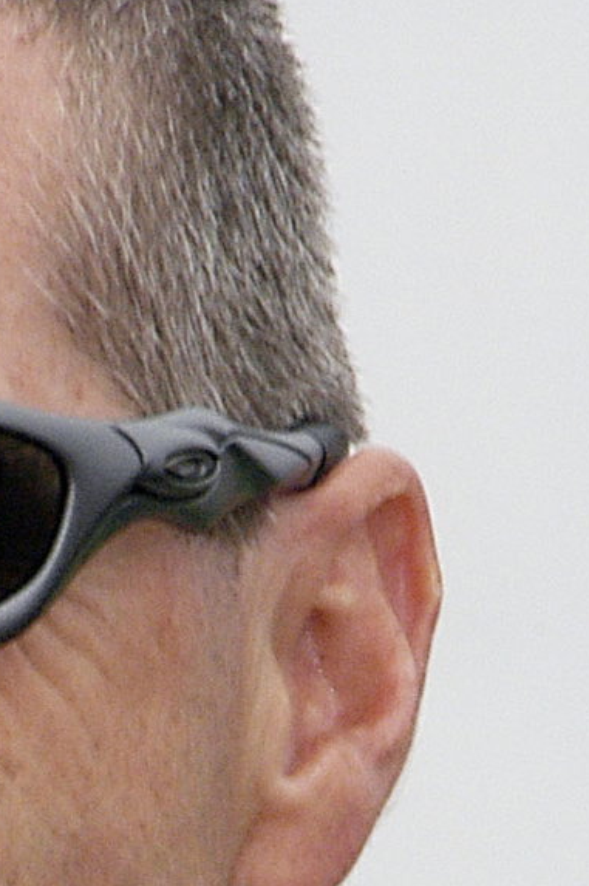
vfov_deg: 1.1
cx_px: -94
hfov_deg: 0.7
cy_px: 792
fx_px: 46464
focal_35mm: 1890
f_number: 14
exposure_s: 1/160
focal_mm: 300
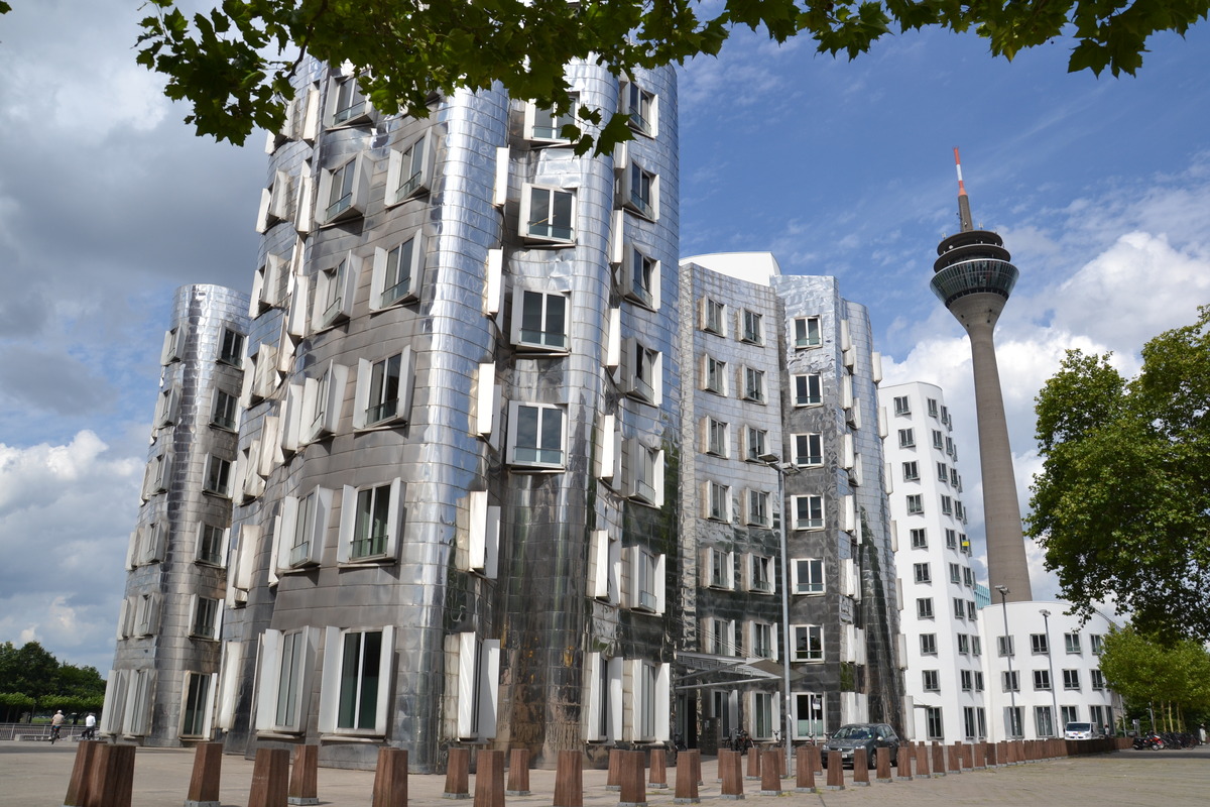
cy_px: 404
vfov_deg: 47.9
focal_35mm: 27
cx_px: 605
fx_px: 907
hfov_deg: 67.4
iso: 200
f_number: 9
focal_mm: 18
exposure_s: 1/500
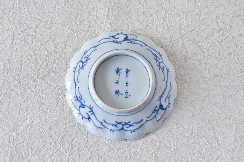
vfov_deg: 16.5
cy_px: 81
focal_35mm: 82
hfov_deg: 24.6
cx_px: 122
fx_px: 559
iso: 400
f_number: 5.6
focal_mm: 55
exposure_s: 1/10
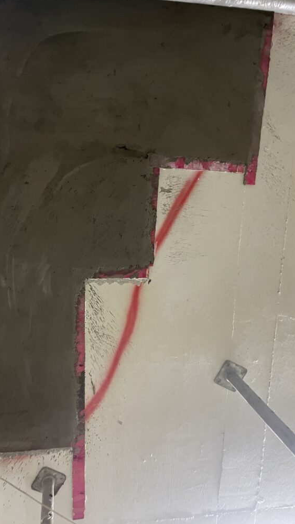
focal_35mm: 29
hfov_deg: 40.2
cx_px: 133
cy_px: 260
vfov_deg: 66.1
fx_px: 403
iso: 500
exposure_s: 1/30
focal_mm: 4.2
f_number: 1.6
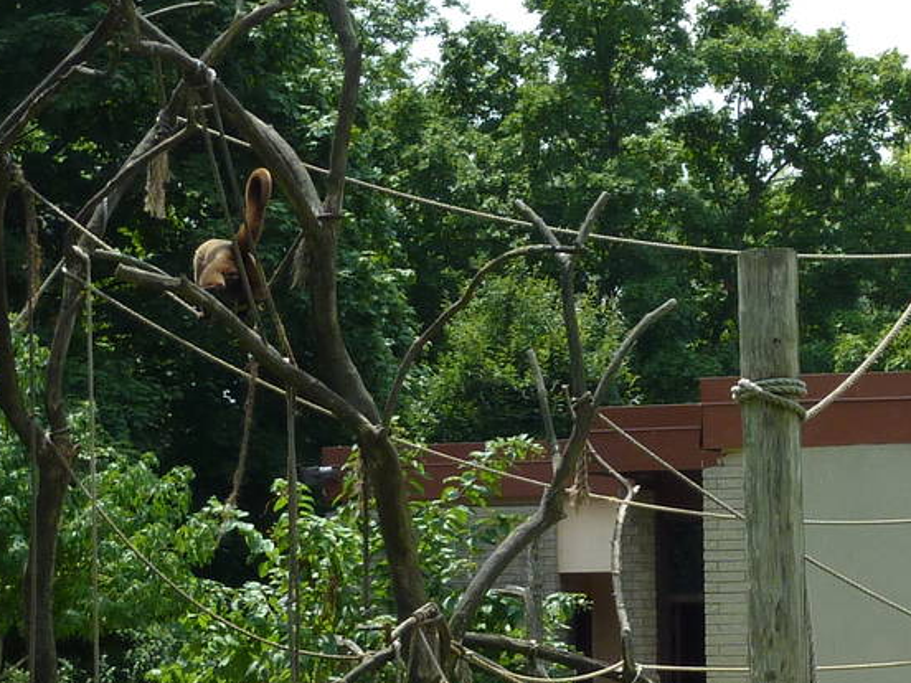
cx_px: 952
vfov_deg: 8.7
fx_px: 4500
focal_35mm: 171
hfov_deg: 11.4
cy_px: 602
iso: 100
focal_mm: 9.7
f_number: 3.9
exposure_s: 1/500
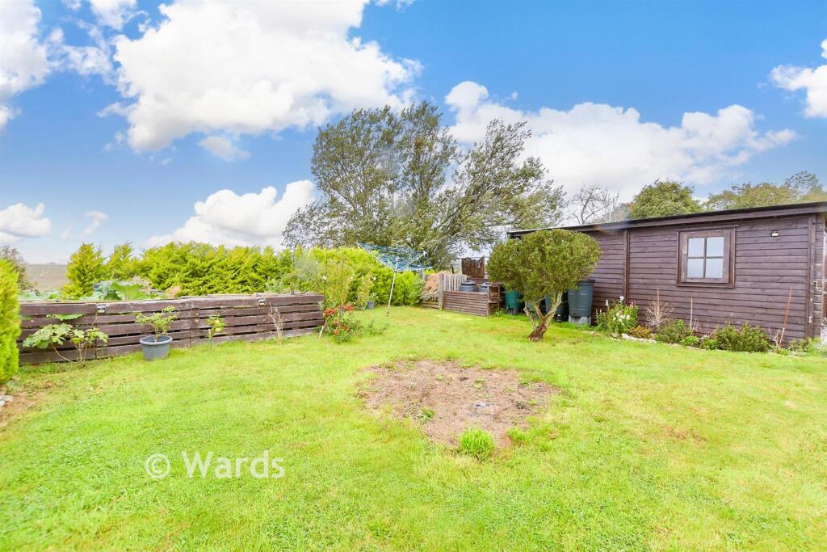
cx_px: 414
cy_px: 276
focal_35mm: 15
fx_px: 345
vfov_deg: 77.3
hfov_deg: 100.4
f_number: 6.3
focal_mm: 10
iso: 160
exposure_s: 1/100
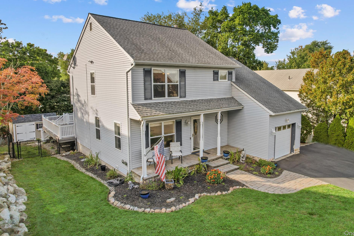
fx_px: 236
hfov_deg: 73.6
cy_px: 109
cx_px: 190
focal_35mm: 24
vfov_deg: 53.1
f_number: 2.8
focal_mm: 8.38
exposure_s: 1/2500
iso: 110
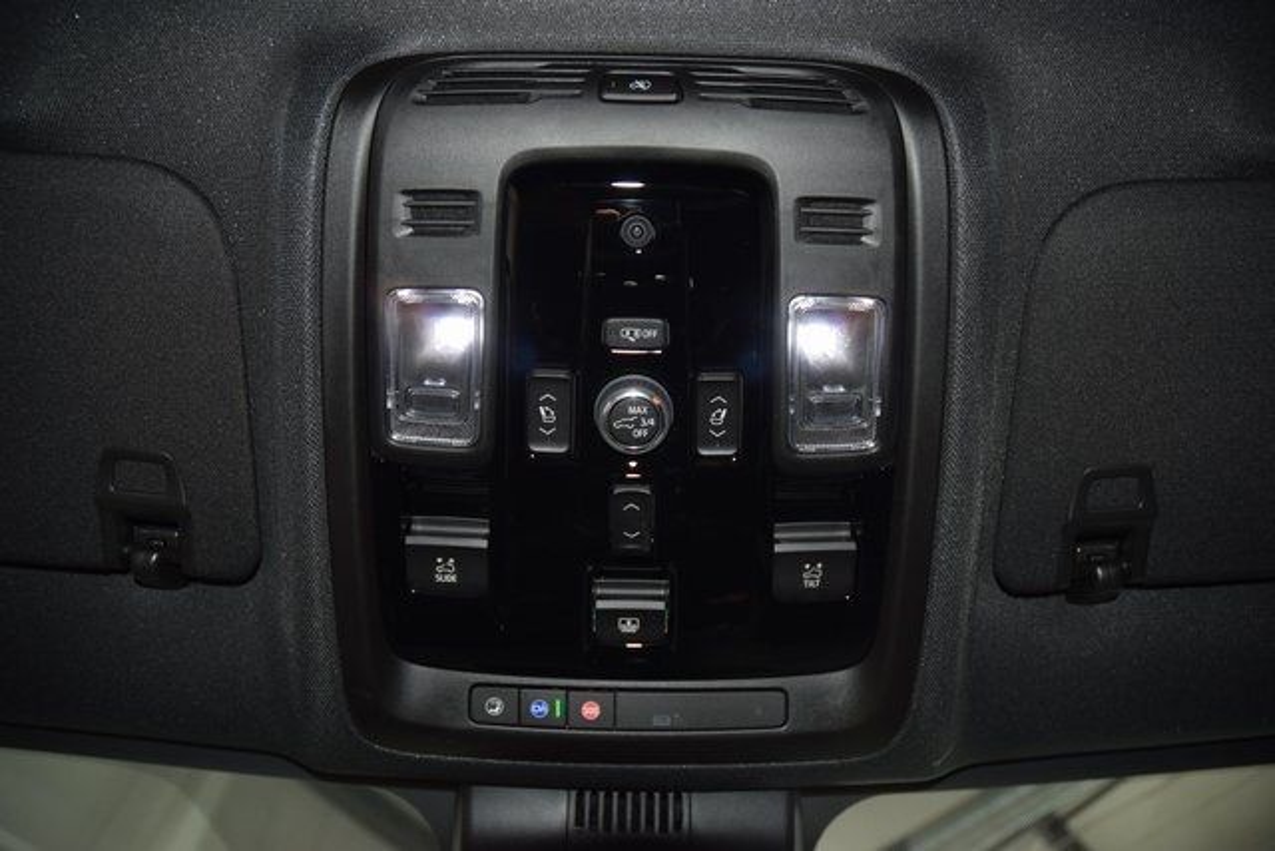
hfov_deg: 67.4
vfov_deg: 48.0
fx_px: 956
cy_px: 426
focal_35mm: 27
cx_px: 638
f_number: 3.5
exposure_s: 1/50
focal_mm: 18
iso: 640
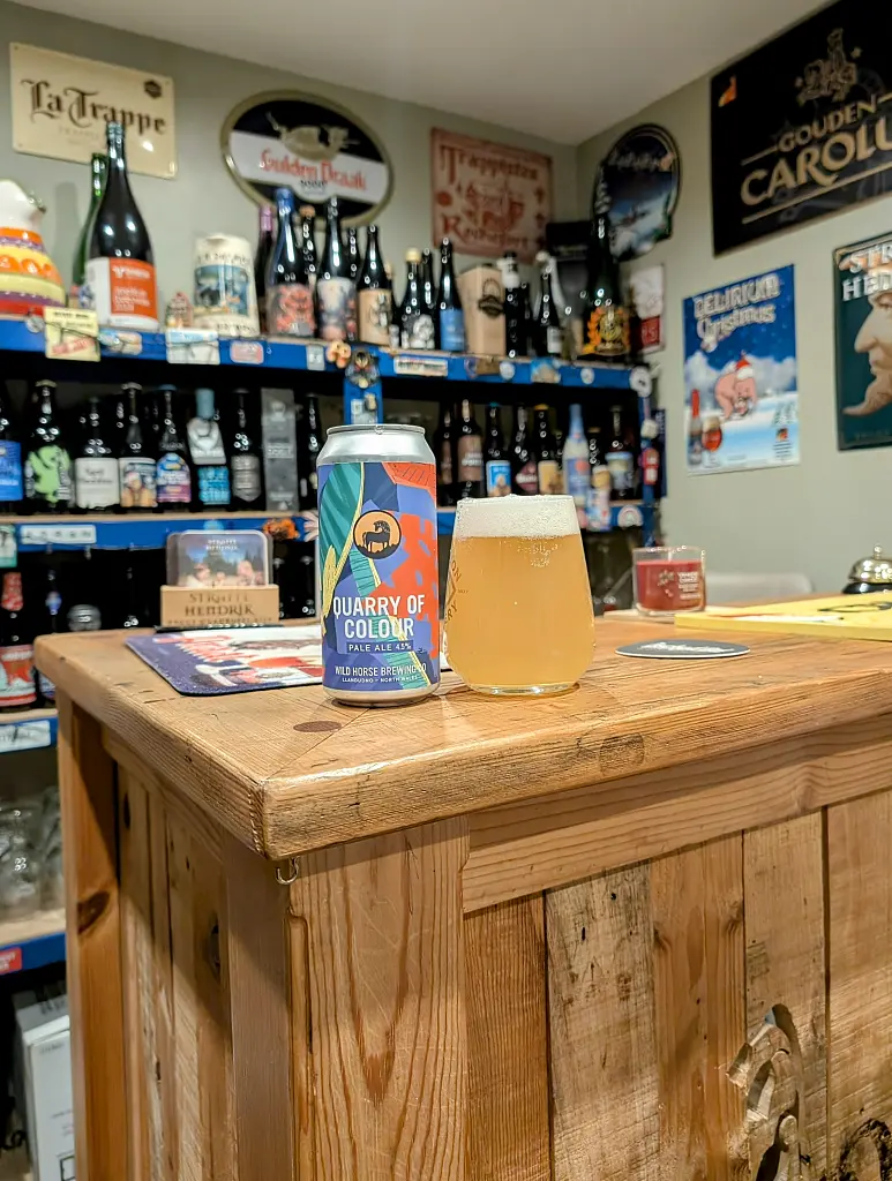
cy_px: 590
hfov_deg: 57.0
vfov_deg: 71.5
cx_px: 446
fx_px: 821
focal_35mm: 24
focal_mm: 6.9
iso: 309
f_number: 1.68
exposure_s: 1/49.9
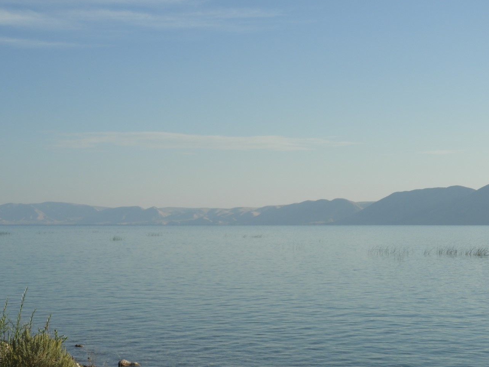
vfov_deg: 16.4
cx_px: 238
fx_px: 1271
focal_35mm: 90
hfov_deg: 21.8
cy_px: 176
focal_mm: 14.3
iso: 100
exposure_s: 1/1250
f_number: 4.5
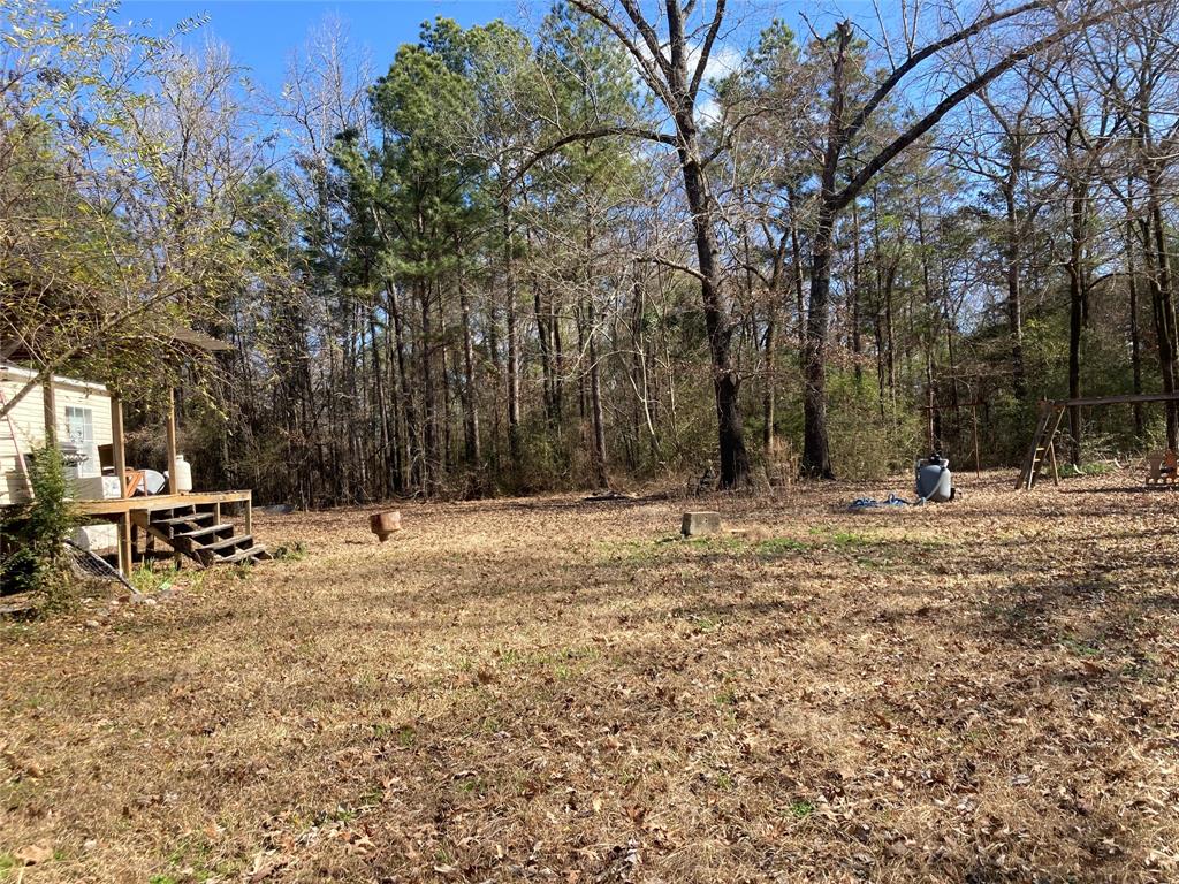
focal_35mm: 28
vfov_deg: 49.7
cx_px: 590
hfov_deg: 63.4
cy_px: 442
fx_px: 954
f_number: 1.8
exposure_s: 1/747
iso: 20
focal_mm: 3.99
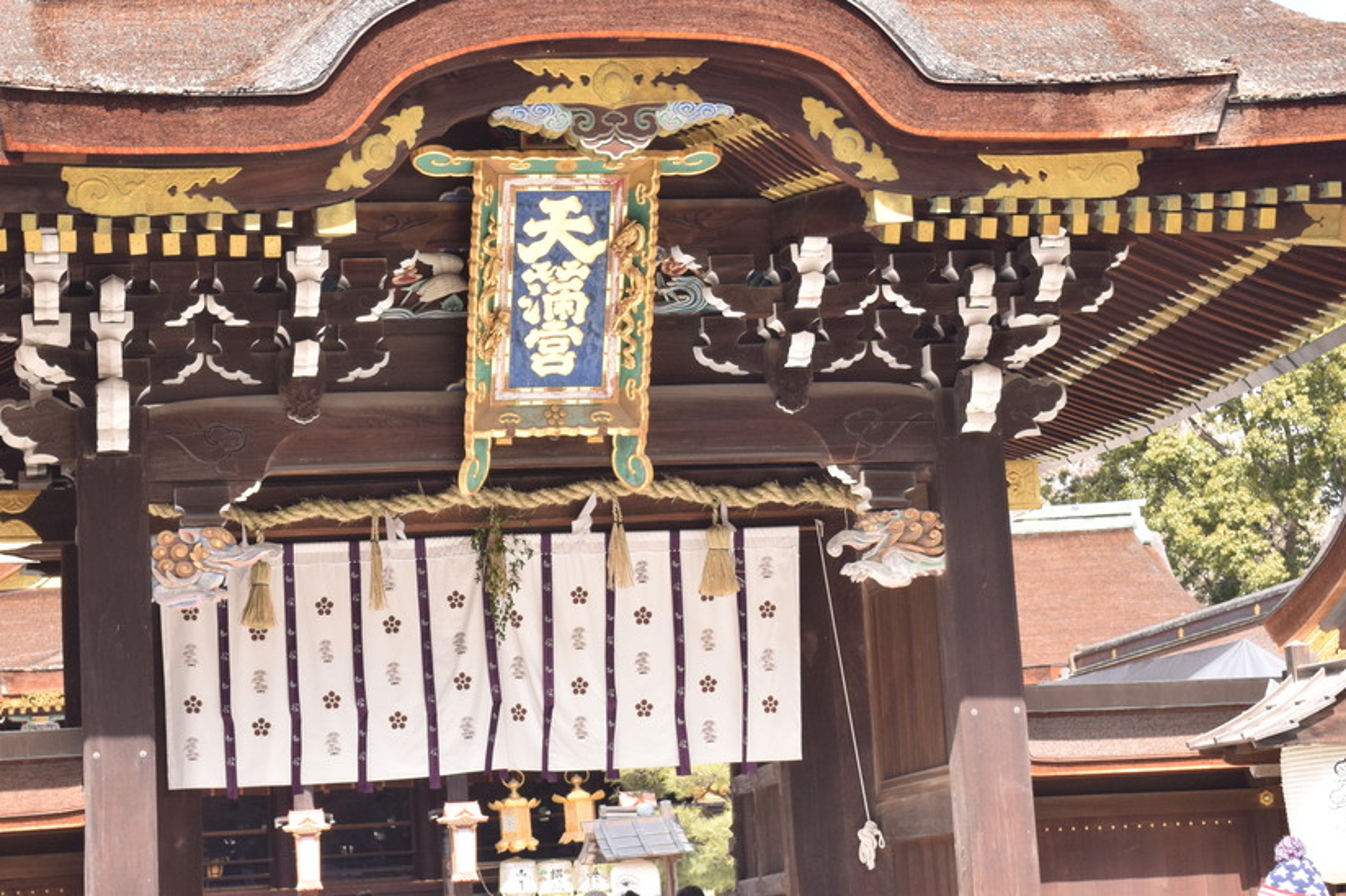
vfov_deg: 16.4
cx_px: 544
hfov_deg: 24.4
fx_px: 3102
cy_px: 245
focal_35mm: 83
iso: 800
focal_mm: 38
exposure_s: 1/400
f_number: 9
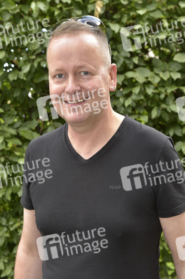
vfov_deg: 39.6
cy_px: 140
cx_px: 92
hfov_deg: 26.9
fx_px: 386
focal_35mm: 50
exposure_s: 1/125
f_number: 5.6
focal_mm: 50
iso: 400
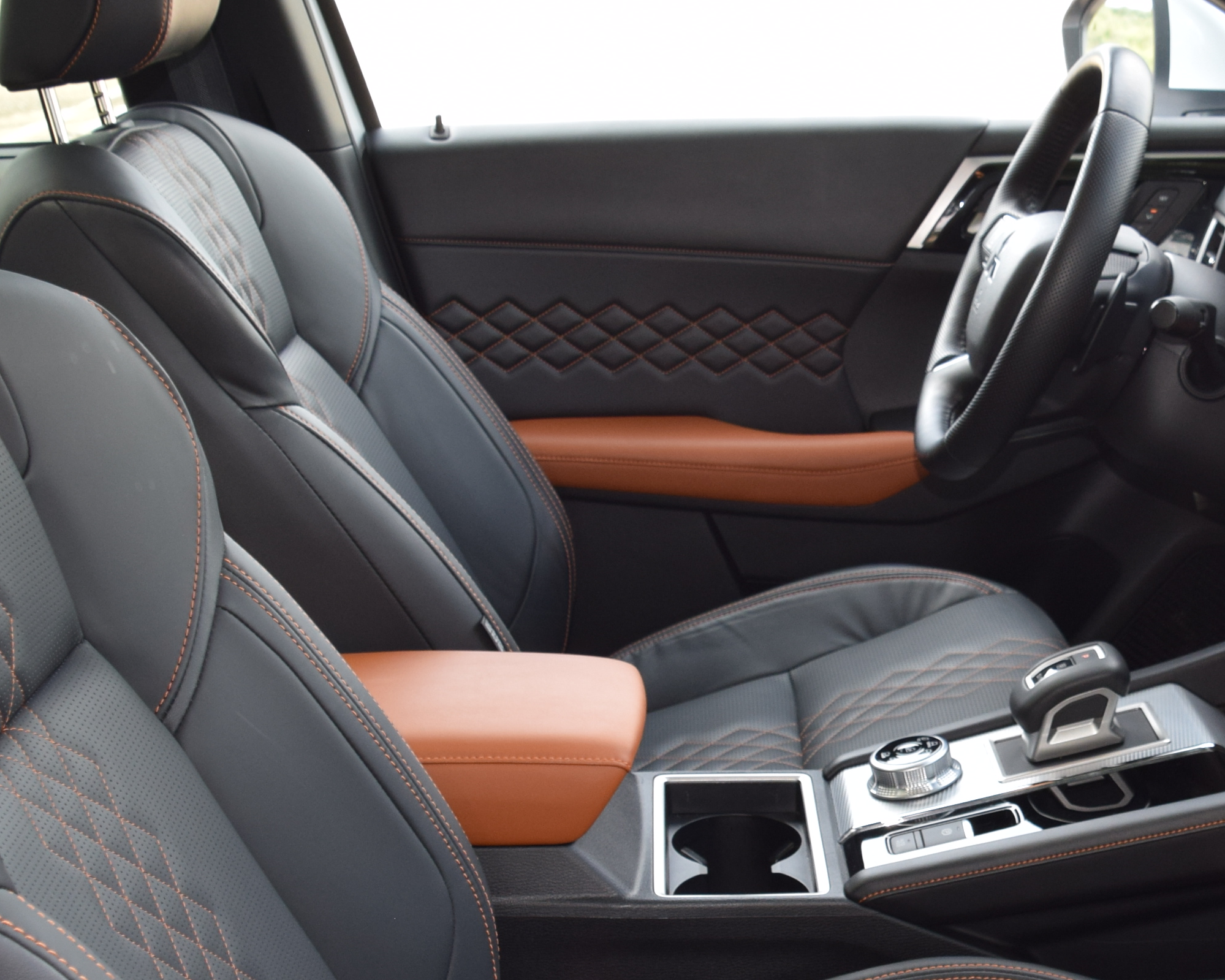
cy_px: 898
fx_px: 2066
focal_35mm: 57
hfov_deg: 32.5
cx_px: 883
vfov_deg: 25.8
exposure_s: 1/125
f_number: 5.6
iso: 400
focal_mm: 18
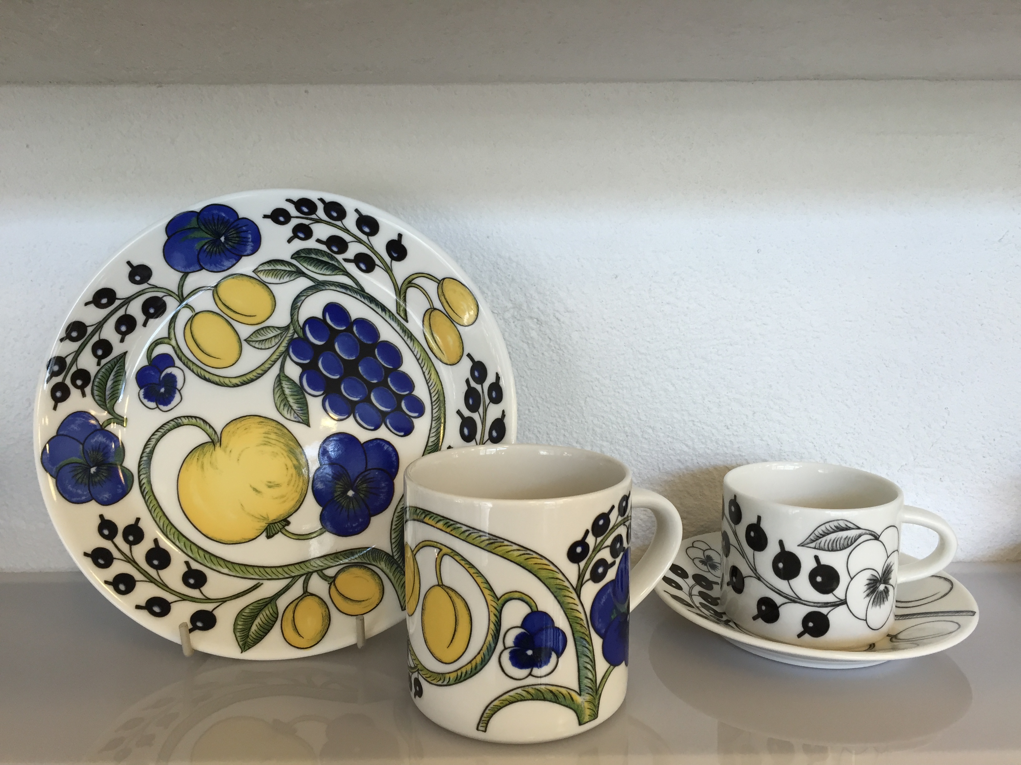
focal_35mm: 29
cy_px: 382
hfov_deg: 61.7
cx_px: 510
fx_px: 855
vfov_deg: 48.2
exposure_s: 1/30
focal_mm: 4.15
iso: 64
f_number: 2.2
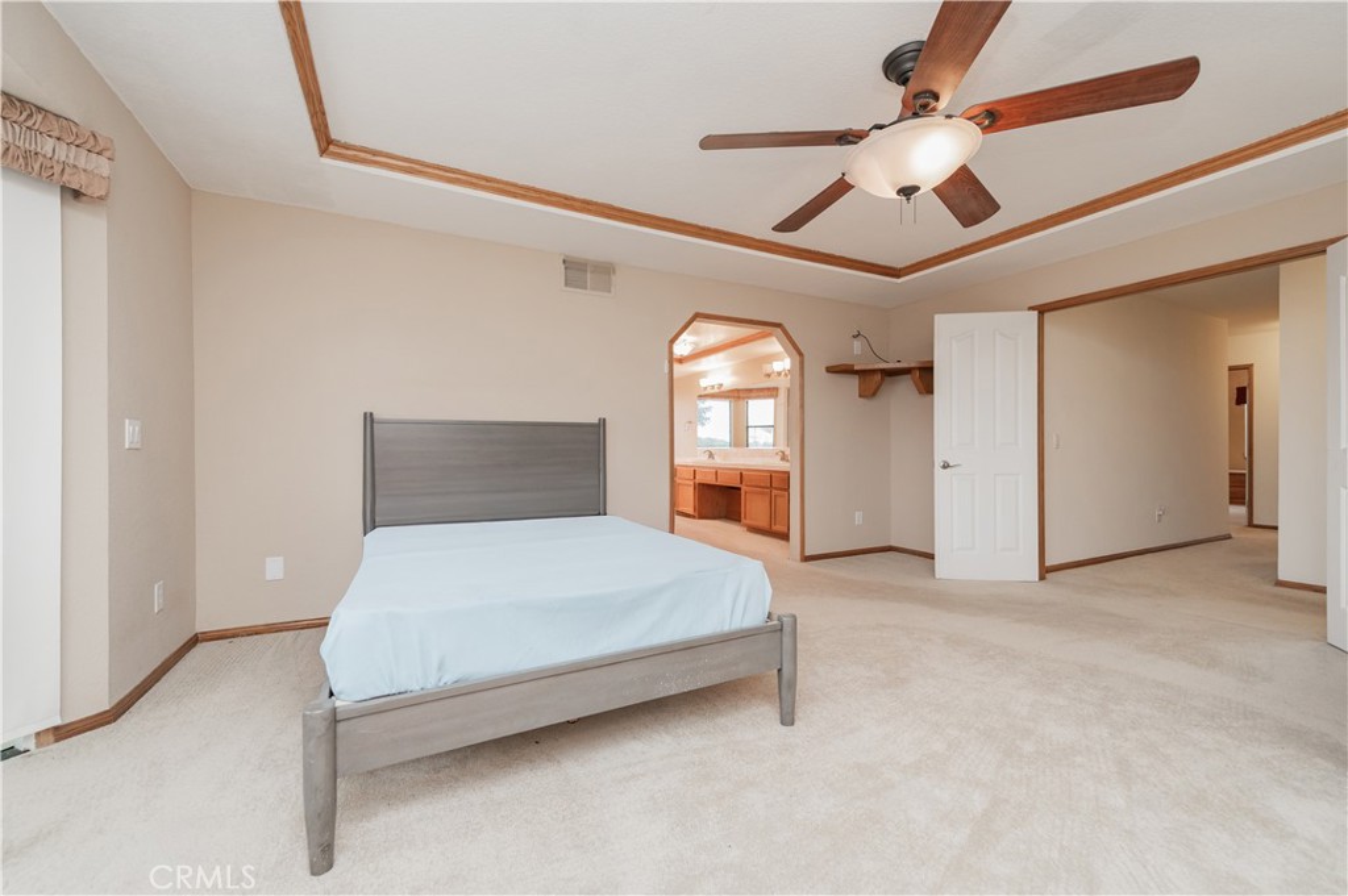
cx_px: 674
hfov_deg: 104.3
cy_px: 448
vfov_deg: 81.1
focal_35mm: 14
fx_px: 524
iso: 500
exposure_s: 1/60
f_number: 4
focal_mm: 14
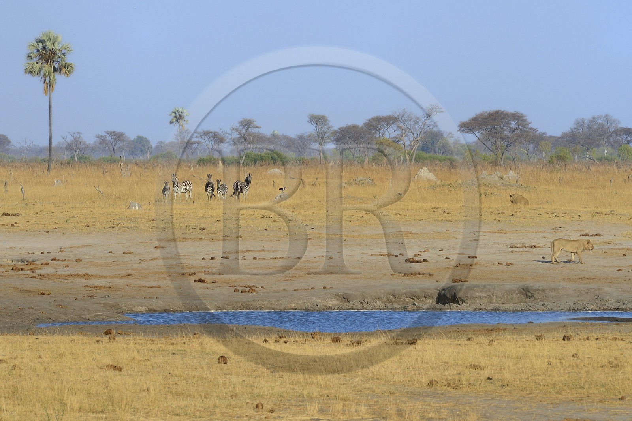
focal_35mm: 280
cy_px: 210
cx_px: 316
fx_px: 4914
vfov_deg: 4.9
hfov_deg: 7.4
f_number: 13
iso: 400
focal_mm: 280
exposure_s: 1/500
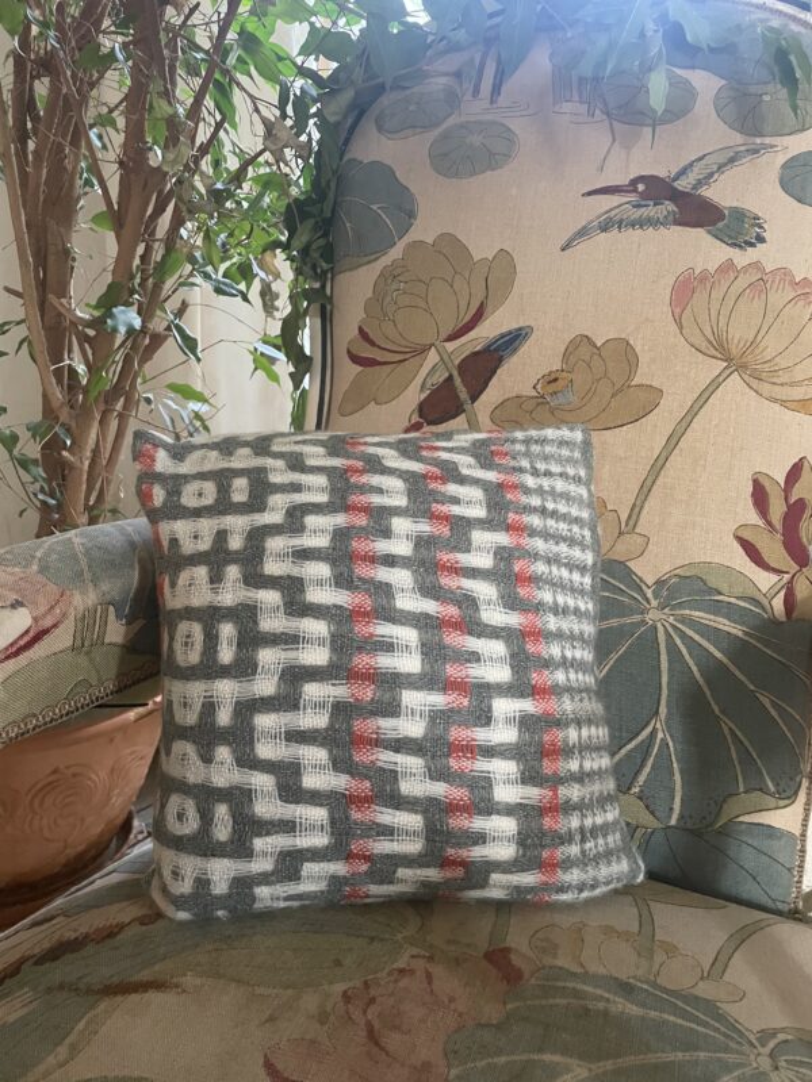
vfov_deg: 67.3
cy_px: 541
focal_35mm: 26
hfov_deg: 53.1
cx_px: 406
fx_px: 813
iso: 640
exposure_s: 1/33
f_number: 1.6
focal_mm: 4.2
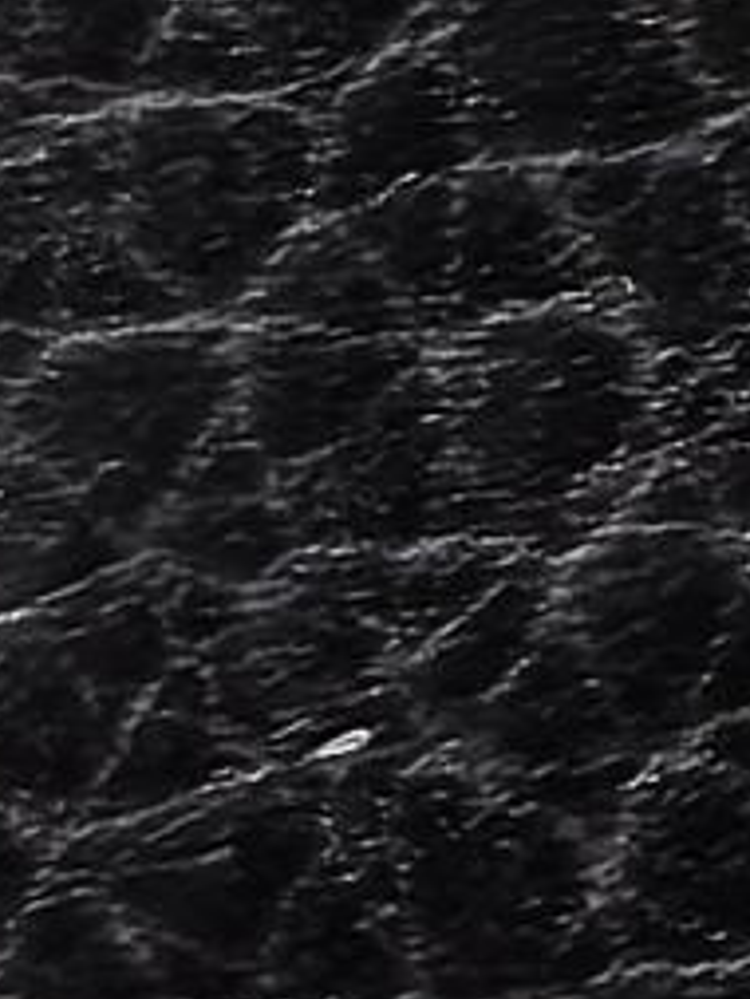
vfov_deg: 5.6
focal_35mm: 341
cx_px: 2479
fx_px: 9843
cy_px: -1583
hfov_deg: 4.2
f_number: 2
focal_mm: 5.75
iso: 320
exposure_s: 1/60
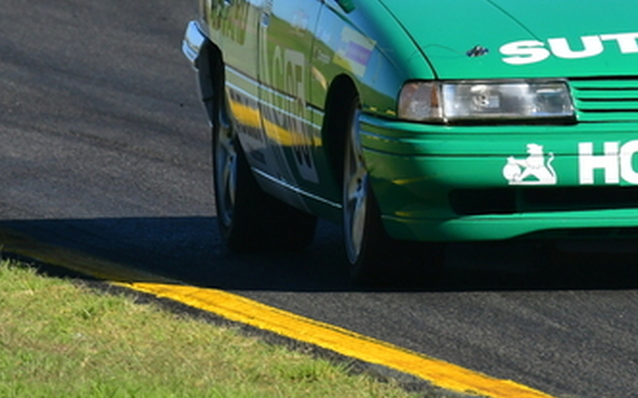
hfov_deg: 1.1
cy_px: -32
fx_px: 32041
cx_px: 525
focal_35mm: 1844
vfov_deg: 0.7
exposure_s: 1/640
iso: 500
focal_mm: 500
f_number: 11
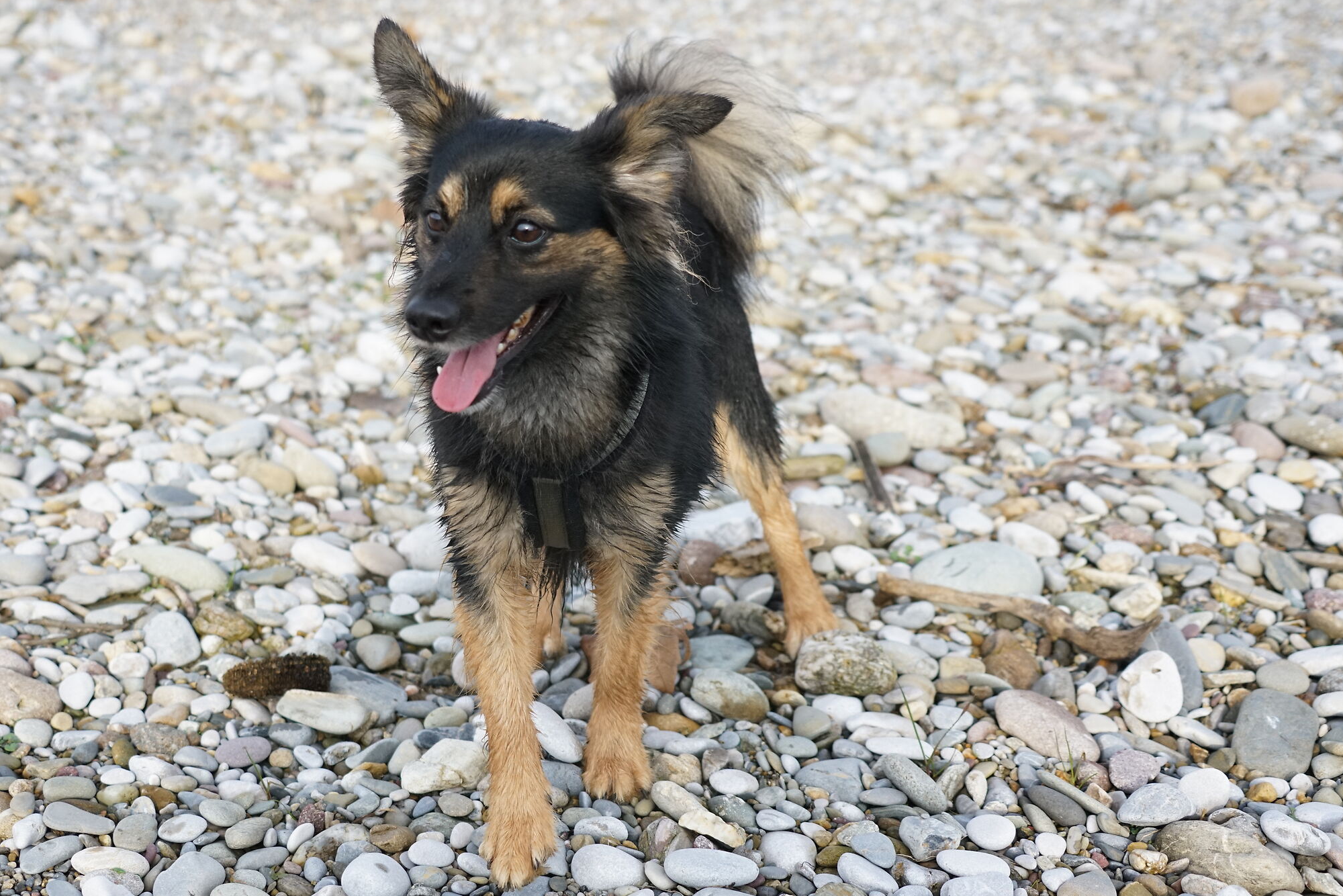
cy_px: 455
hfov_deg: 36.7
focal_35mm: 54
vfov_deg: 25.1
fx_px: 2015
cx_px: 547
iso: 1600
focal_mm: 45
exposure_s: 1/2500
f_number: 4.5
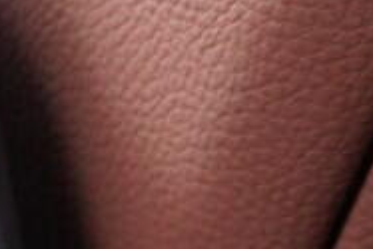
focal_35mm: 277
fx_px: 2872
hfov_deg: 7.1
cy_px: 759
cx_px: -437
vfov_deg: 4.7
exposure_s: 1/40
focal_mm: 24
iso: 2000
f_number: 2.8
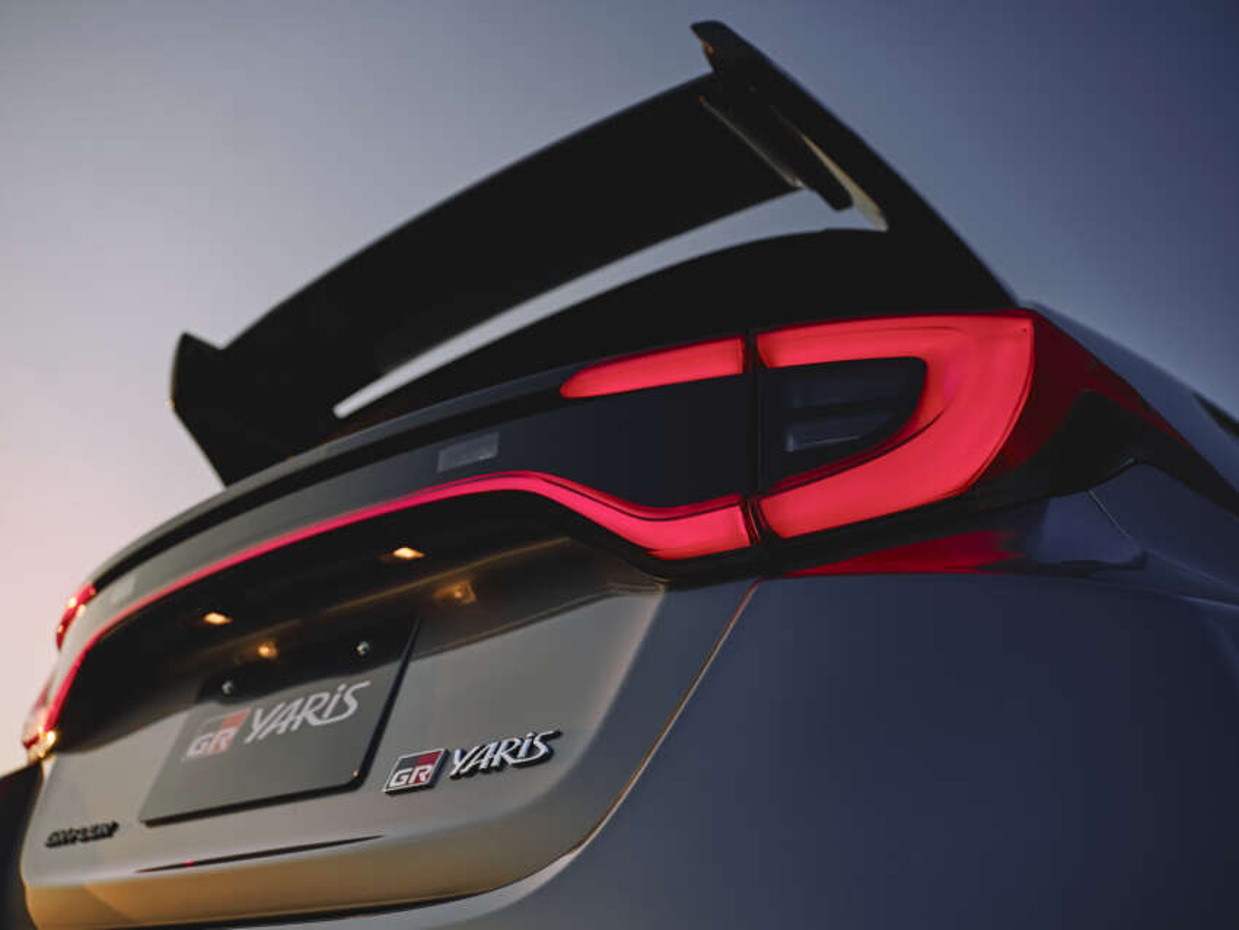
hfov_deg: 51.3
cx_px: 620
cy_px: 465
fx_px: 1289
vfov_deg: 39.7
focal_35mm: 36
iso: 320
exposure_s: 1/320
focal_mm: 45
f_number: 4
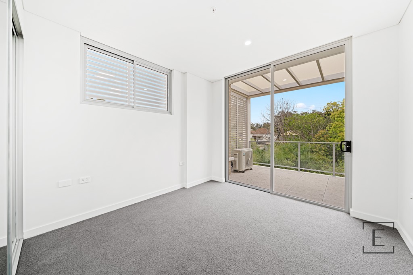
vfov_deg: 90.0
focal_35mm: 12
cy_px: 138
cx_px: 206
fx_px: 138
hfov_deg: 112.6
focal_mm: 12
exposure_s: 1
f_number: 9
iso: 100
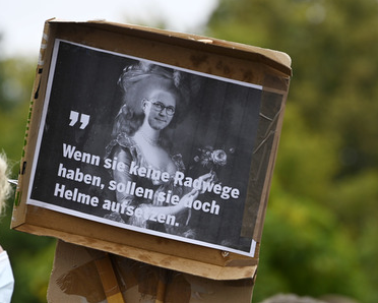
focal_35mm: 341
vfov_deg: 4.5
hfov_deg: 5.7
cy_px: 152
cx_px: 185
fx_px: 3817
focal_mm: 300
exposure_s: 1/320
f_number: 9
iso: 400
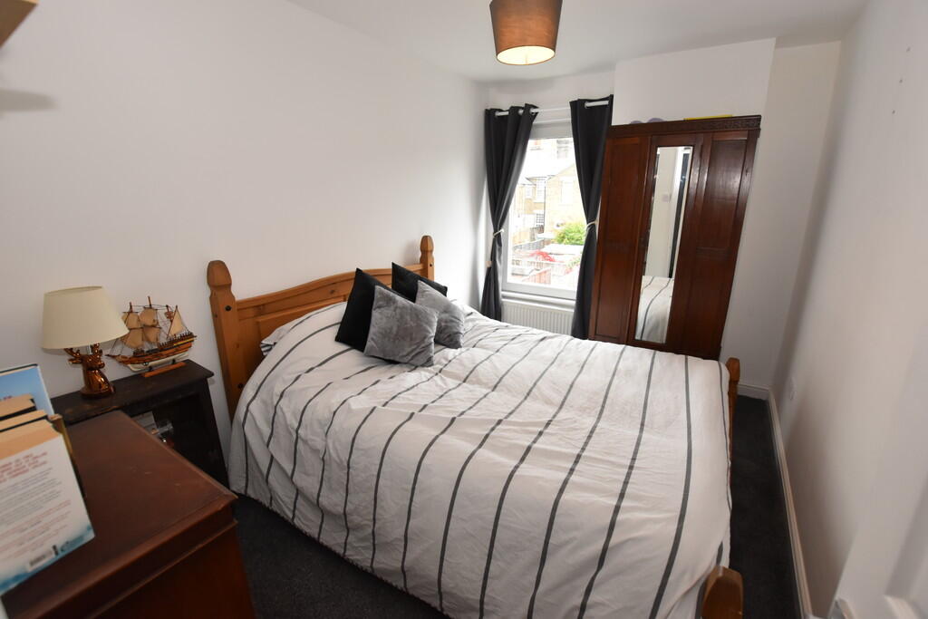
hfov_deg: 100.4
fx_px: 387
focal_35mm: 15
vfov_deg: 77.3
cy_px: 310
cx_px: 464
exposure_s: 1/100
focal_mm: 10
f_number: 5
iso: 800
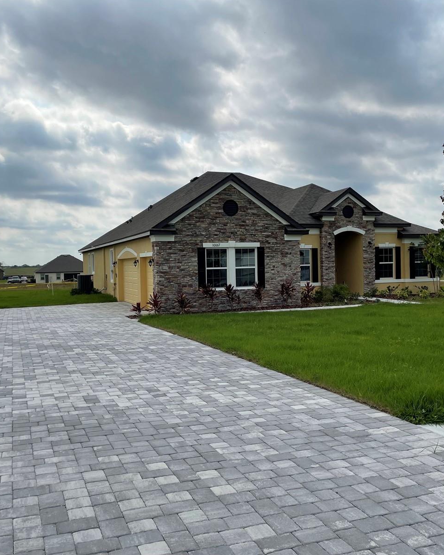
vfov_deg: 52.8
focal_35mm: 34
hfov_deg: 43.3
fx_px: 559
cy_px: 277
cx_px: 241
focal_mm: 4.2
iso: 32
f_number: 1.6
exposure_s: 1/6897
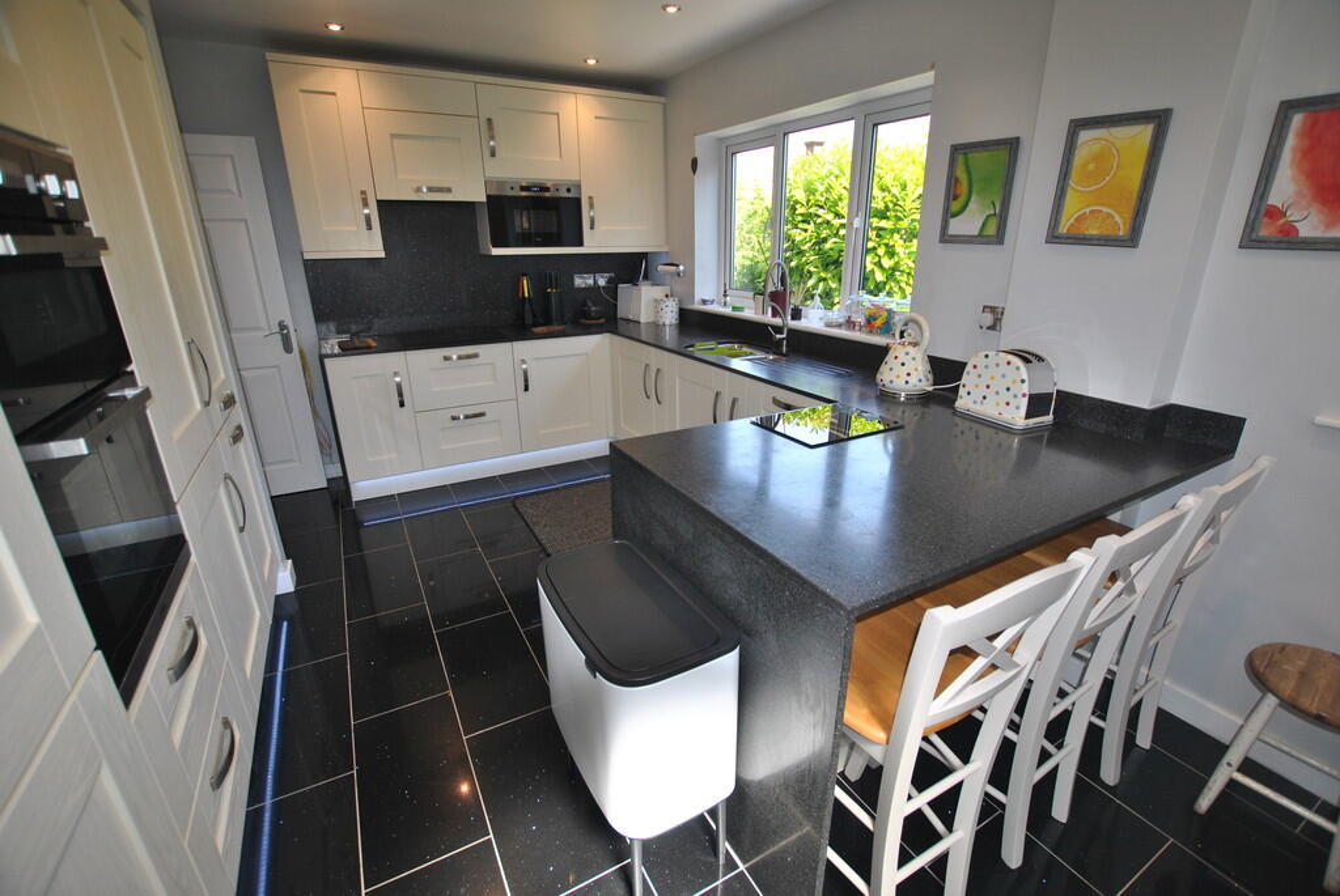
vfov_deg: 77.5
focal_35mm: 15
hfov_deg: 100.3
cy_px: 448
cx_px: 670
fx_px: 559
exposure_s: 1/125
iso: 160
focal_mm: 10
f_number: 3.5
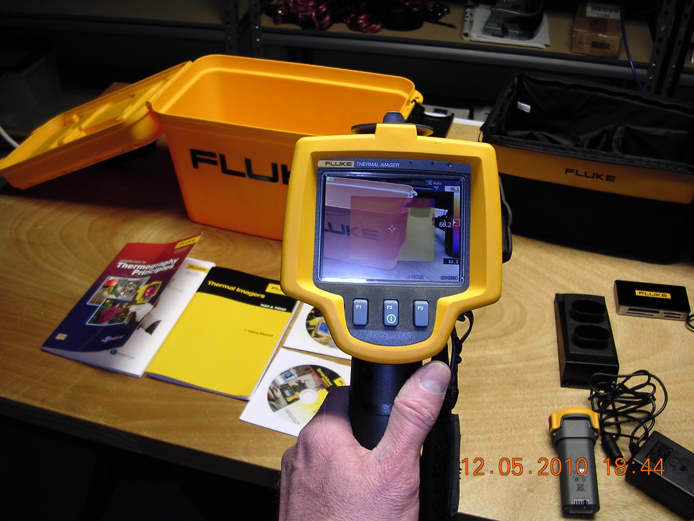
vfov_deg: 37.7
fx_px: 762
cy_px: 260
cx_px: 347
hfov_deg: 49.0
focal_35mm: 38
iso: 100
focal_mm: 5.8
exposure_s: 1/30
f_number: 2.8
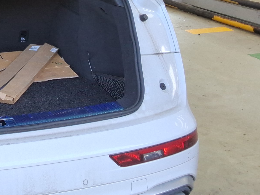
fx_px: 571
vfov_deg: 18.2
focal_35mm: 76
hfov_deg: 23.9
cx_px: -33
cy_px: -52
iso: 32
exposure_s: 1/127
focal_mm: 2.91
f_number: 1.9
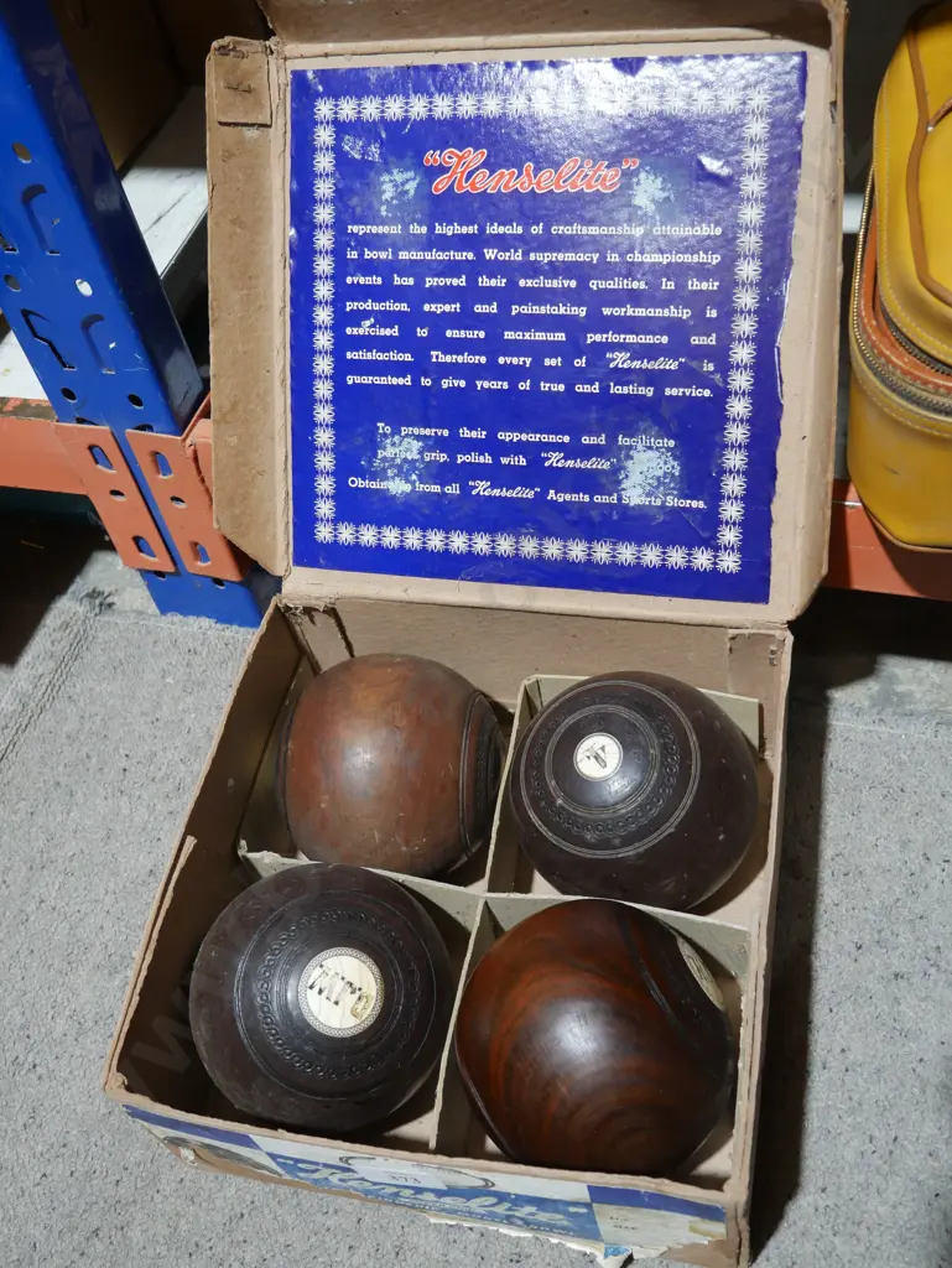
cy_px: 634
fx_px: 1319
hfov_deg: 39.7
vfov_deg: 51.3
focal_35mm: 36
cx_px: 476
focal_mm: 18
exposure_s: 1/60
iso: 640
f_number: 4
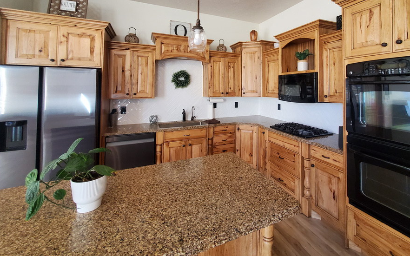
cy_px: 86
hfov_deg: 97.3
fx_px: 179
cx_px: 231
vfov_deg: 69.3
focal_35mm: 16
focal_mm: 1.8
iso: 400
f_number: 2.2
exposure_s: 1/60
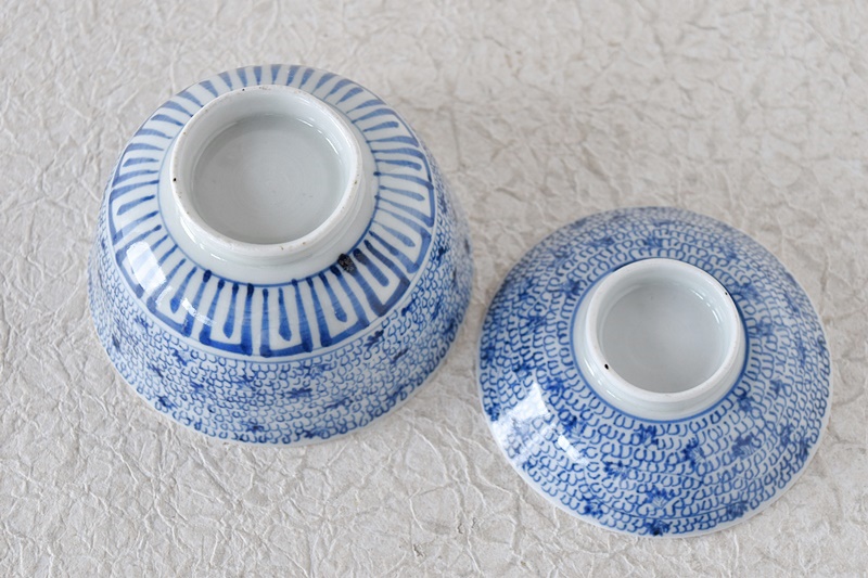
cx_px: 434
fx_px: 1989
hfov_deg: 24.6
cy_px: 289
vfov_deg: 16.5
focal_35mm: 82
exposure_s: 1/13
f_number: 5.6
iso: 400
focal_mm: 55
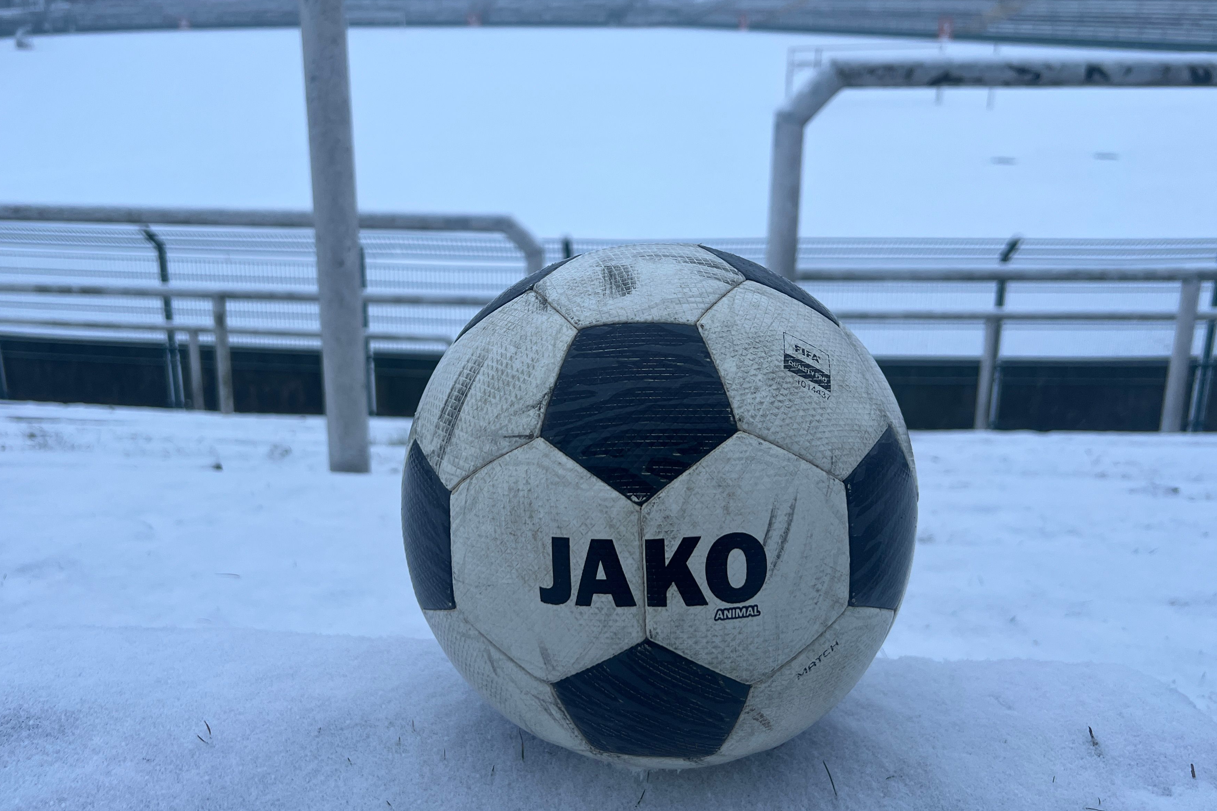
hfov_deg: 60.2
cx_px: 555
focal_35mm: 31
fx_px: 1048
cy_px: 297
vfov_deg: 42.0
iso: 80
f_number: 1.5
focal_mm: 5.7
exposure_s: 1/121
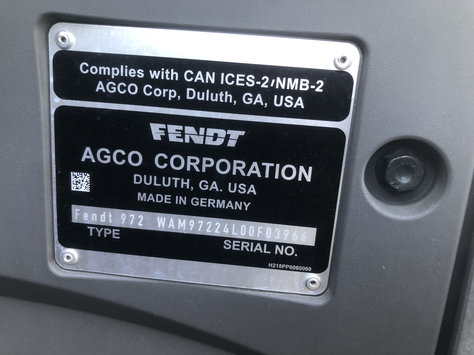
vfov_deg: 49.7
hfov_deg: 63.4
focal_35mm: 28
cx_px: 237
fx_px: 383
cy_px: 178
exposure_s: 1/33
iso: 32
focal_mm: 3.99
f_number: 1.8
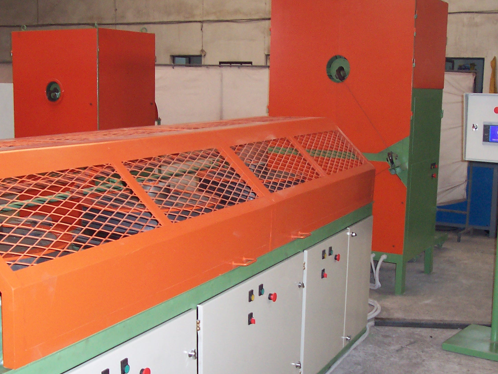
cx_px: 261
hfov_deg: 36.8
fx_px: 748
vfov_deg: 27.9
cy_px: 236
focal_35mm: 52
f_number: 2.8
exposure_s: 1/60
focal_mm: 5.6
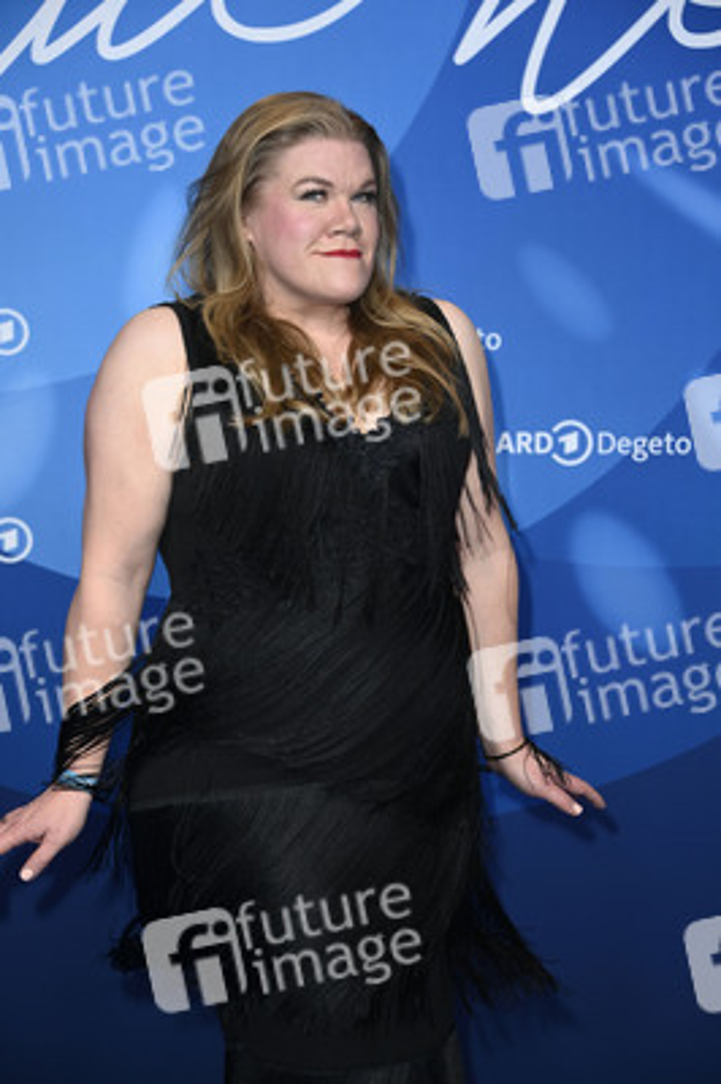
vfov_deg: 22.6
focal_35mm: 90
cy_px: 542
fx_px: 2708
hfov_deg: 15.2
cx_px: 360
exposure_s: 1/250
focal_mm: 90
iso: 800
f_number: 5.6
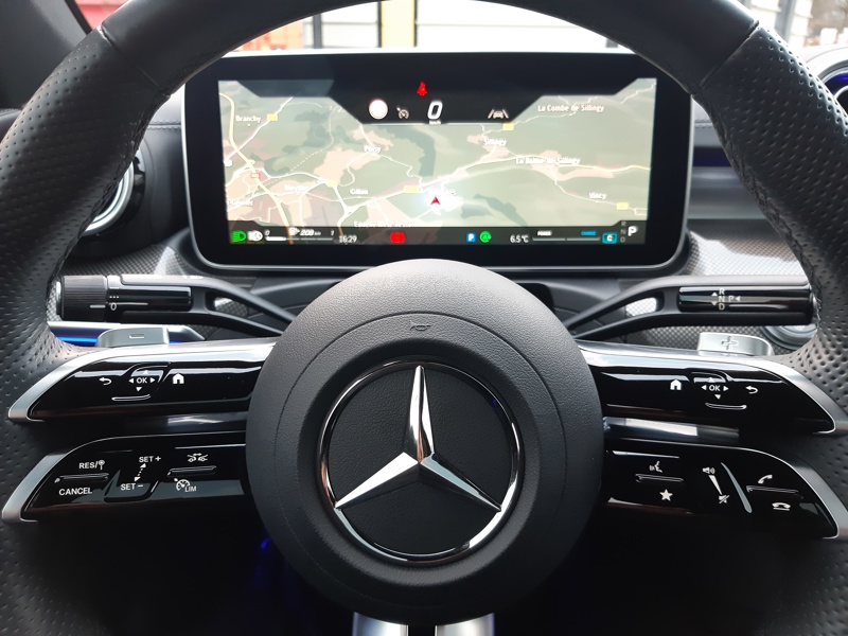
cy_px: 318
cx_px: 424
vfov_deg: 53.1
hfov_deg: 67.3
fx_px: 637
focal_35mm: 26
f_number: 1.7
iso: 200
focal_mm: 3.92
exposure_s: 1/30
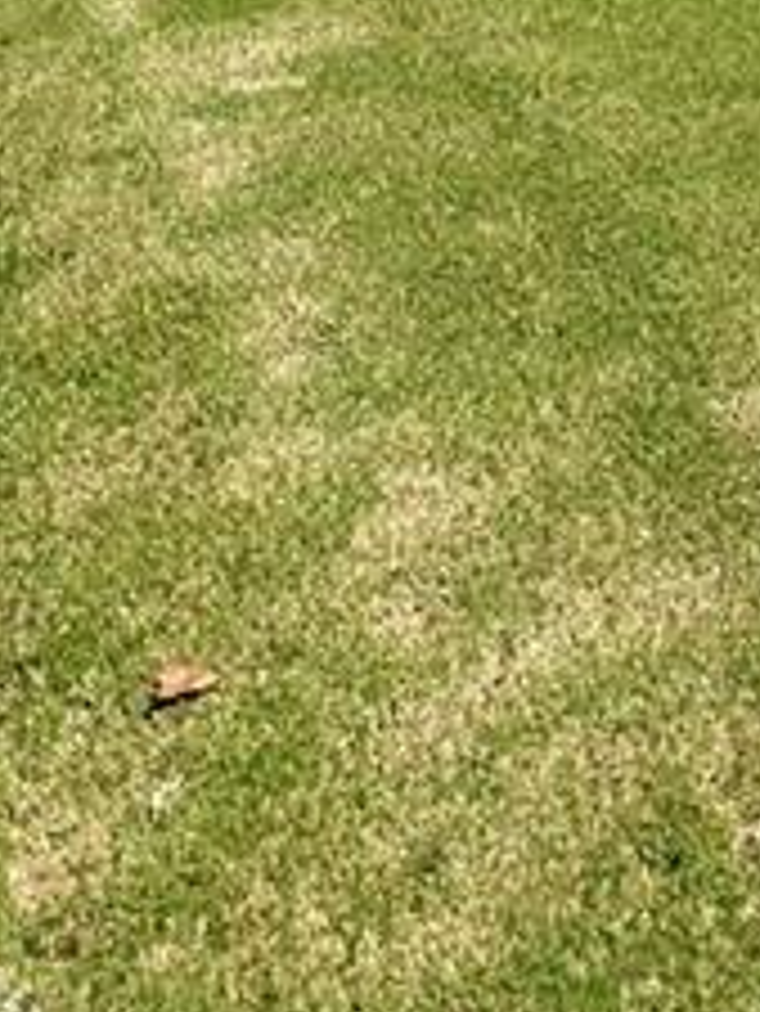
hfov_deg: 16.7
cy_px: -688
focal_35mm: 82
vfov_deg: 19.3
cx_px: 1070
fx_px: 2398
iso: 80
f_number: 1.78
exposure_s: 1/5000
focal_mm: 6.86
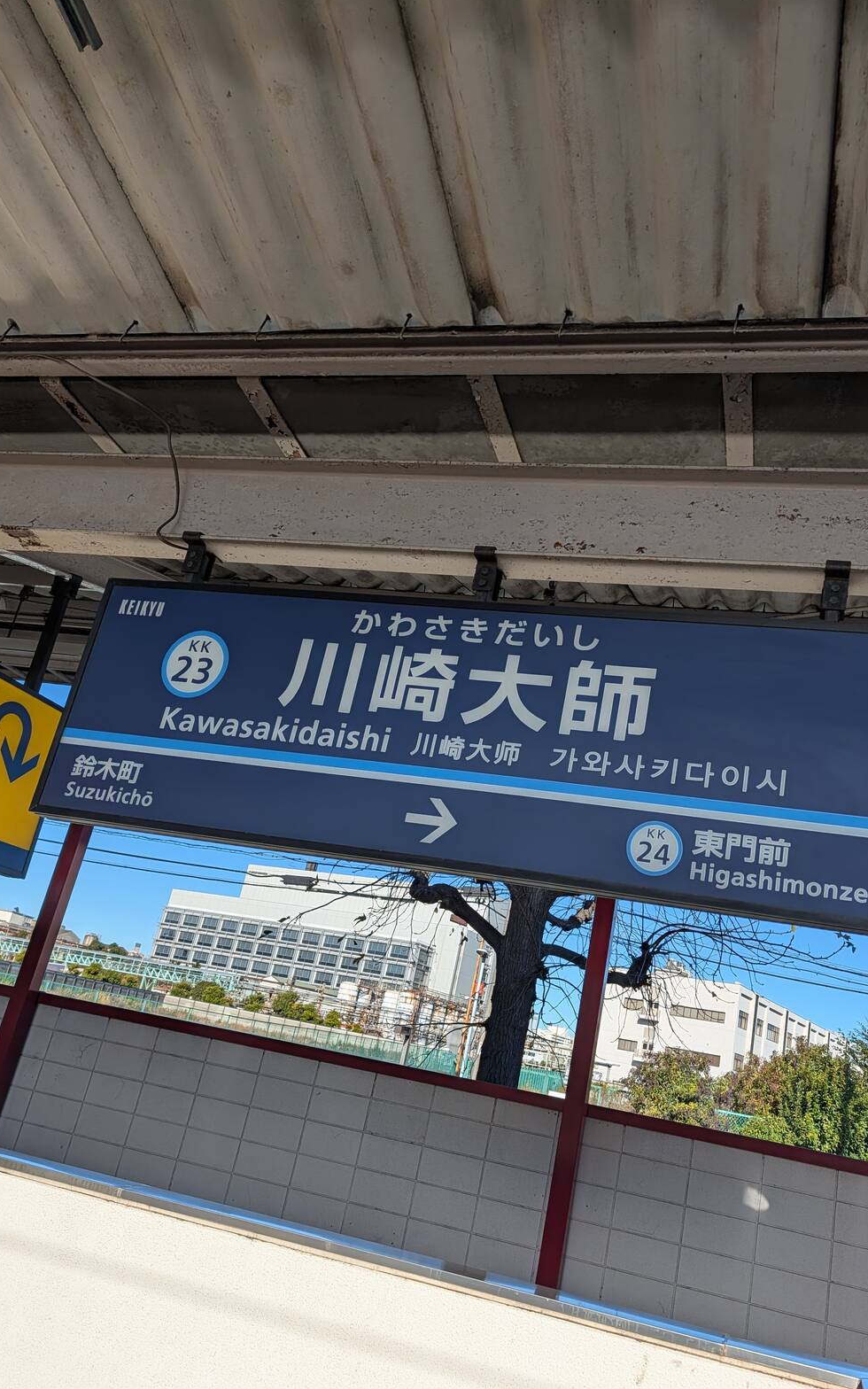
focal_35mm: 26
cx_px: 494
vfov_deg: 70.4
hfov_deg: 47.5
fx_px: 984
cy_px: 702
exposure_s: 1/1462
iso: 25
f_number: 1.68
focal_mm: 6.9
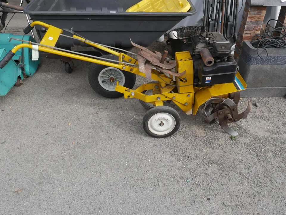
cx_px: 138
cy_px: 106
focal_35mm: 34
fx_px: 281
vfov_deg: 41.8
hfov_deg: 53.9
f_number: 6.3
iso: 200
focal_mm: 16
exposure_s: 1/320
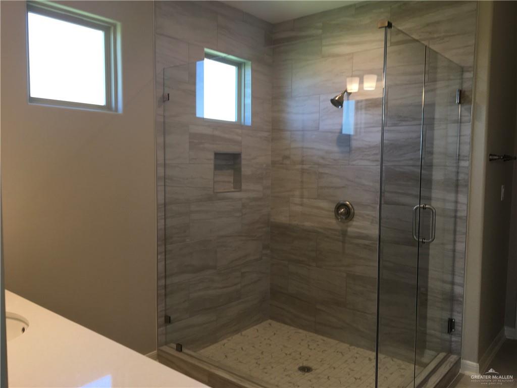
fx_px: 433
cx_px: 258
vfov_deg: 48.2
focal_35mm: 29
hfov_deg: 61.7
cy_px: 194
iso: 25
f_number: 2.2
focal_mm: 4.15
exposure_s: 1/40
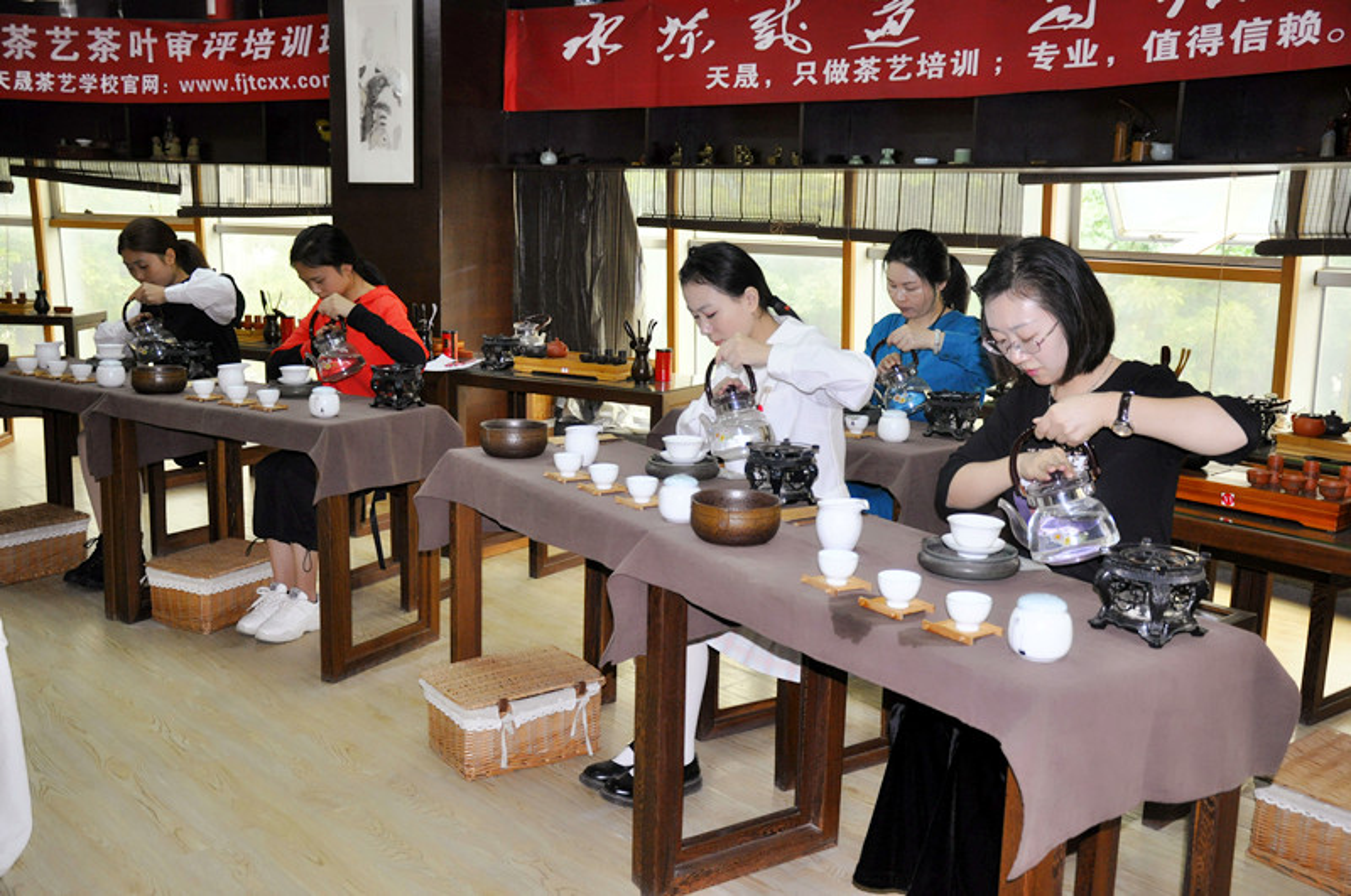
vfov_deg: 36.8
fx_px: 1349
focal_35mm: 36
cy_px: 448
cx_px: 676
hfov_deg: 53.2
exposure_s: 1/60
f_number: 3.8
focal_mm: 24
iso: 800
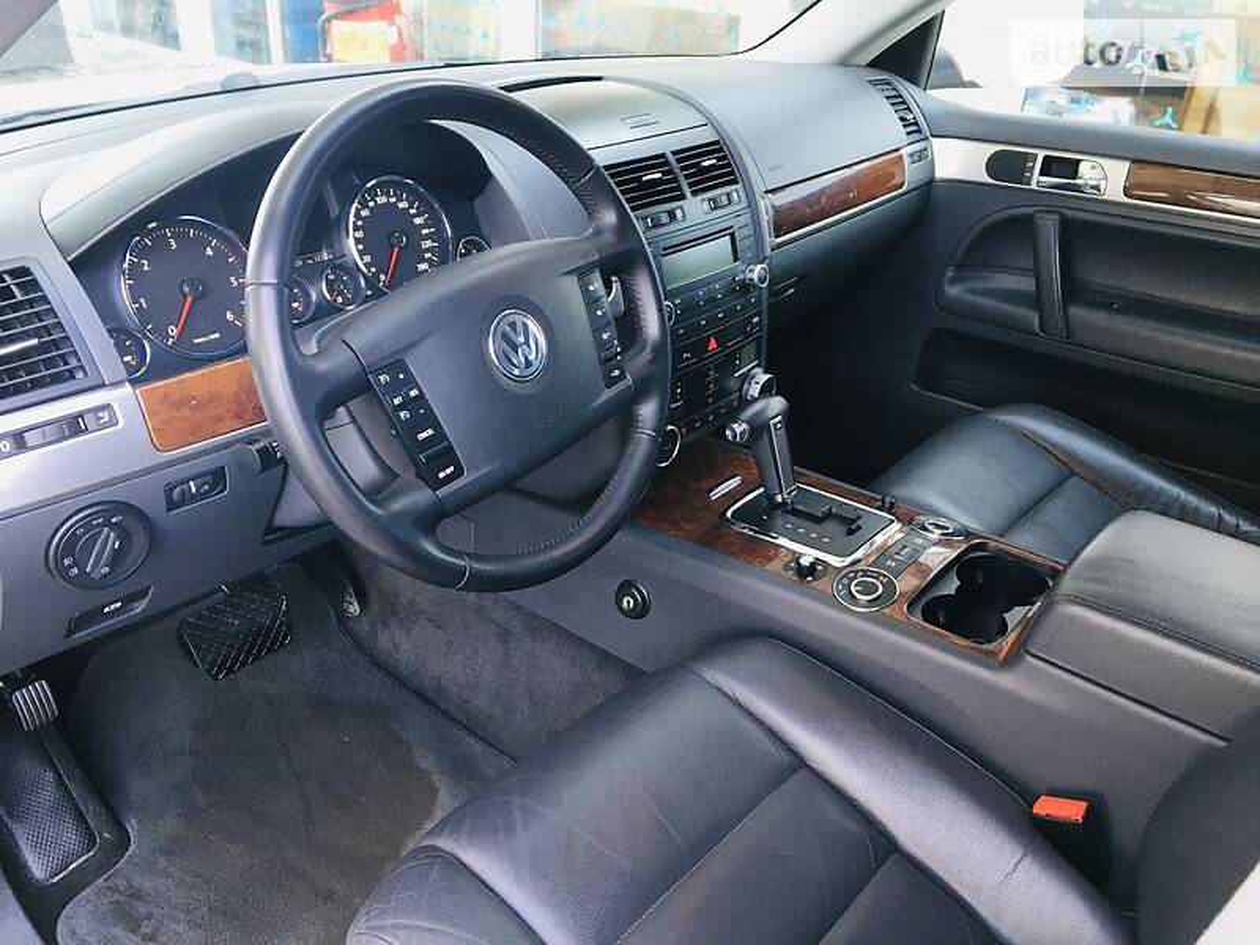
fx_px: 1056
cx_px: 630
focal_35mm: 29
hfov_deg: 61.7
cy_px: 472
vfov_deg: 48.2
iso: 50
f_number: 2.2
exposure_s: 1/33
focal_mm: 4.2
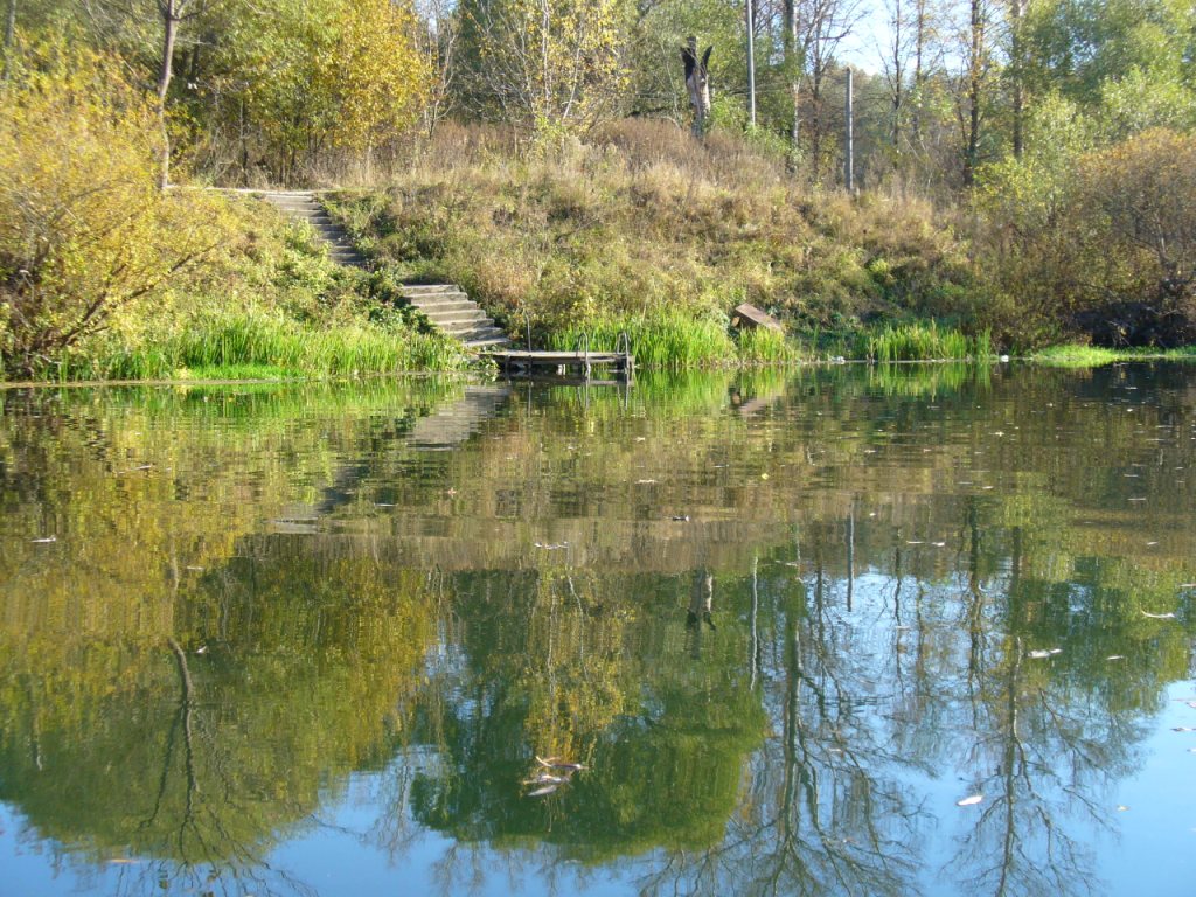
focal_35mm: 60
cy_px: 448
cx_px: 598
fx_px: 2073
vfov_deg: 24.4
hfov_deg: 32.2
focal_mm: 9.9
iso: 80
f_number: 3.1
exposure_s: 1/250
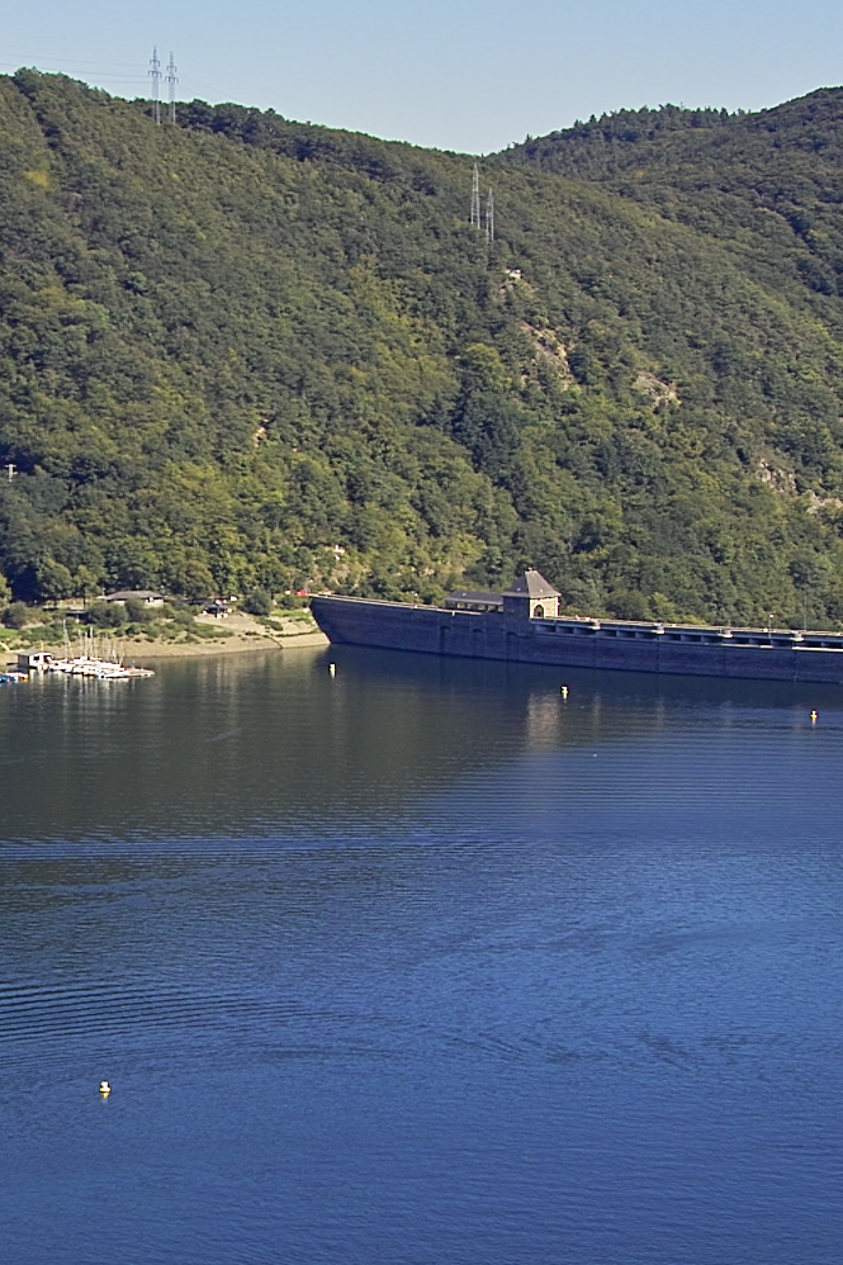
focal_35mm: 103
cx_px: 229
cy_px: 629
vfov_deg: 19.8
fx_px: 3619
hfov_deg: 13.3
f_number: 6.7
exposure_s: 1/180
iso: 100
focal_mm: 40
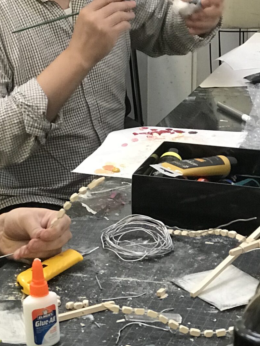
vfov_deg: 14.4
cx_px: -29
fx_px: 1372
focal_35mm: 137
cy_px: 167
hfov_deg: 10.7
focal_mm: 6.6
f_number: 2.8
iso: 400
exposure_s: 1/60
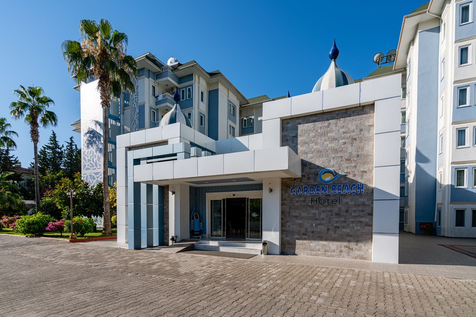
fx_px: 212
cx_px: 238
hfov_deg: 96.7
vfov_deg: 73.8
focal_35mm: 16
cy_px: 158
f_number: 8
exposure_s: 1/1000
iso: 100
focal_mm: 16
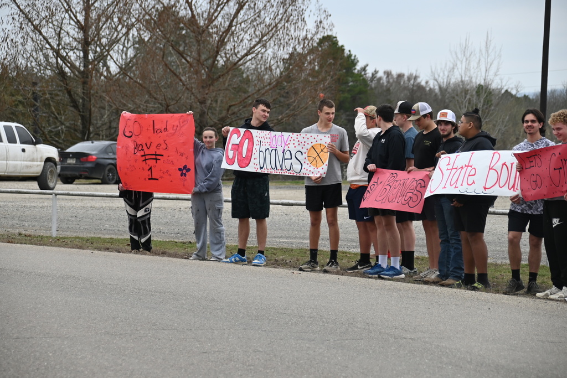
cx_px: 284
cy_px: 189
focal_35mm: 180
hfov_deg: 11.4
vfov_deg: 7.6
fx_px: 2835
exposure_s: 1/250
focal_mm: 120
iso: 250
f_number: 5.6
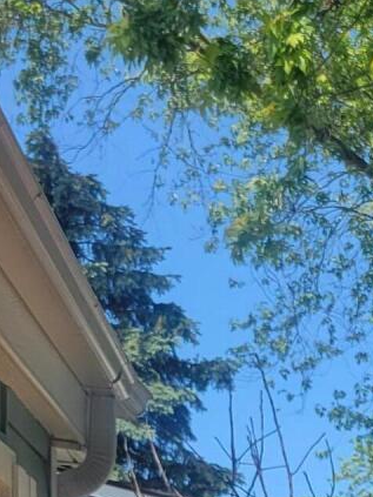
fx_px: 1768
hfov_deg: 11.5
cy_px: 1133
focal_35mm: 123
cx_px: 555
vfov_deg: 12.9
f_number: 1.8
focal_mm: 5.4
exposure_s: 1/1286
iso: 40
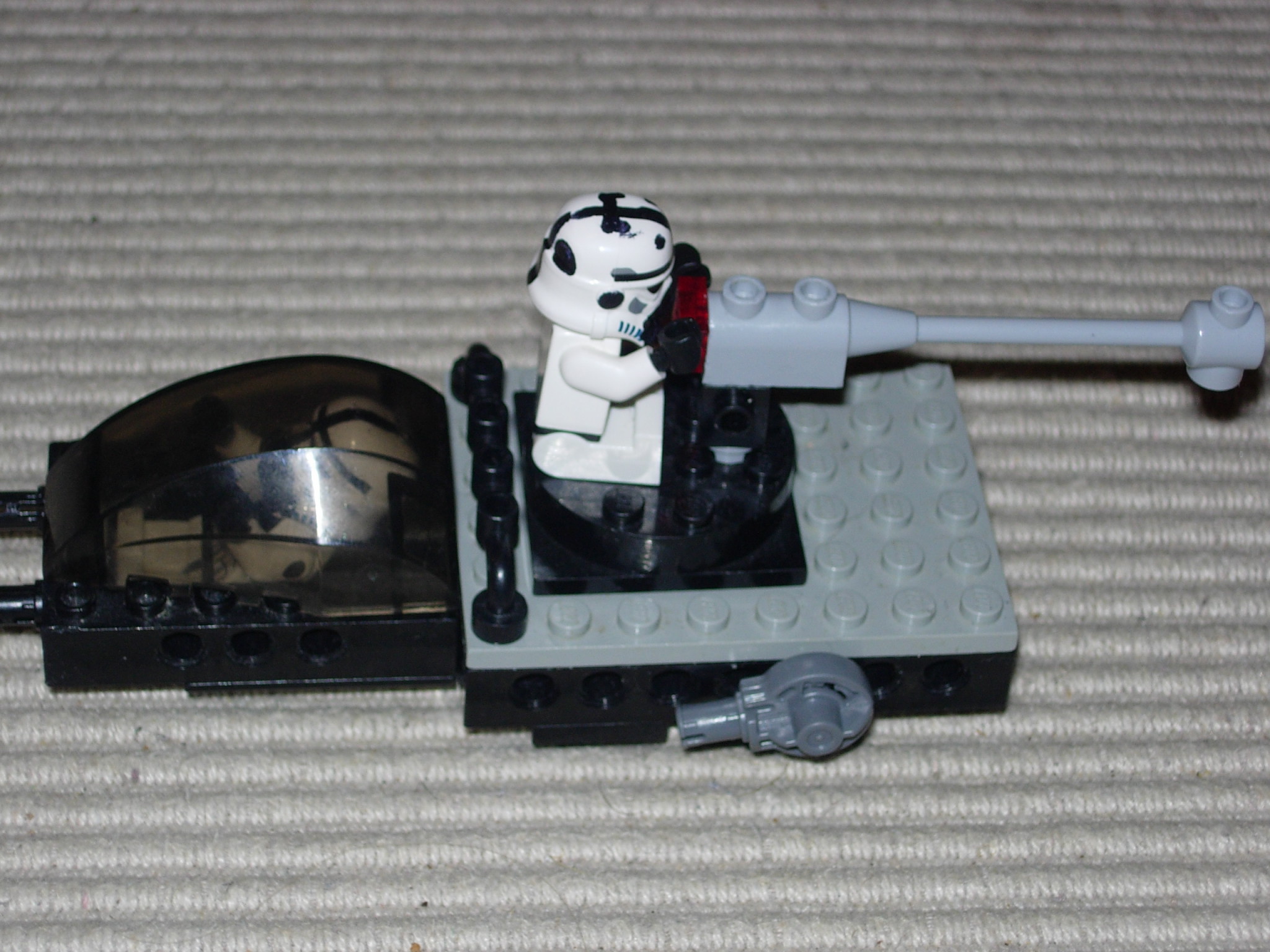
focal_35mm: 92
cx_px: 635
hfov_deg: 21.3
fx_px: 3375
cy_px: 476
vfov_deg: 16.1
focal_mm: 19.1
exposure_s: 1/64
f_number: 4.3
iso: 79
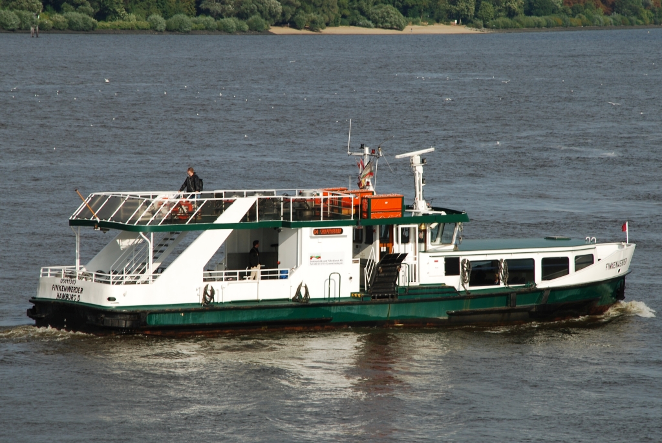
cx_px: 331
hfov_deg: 10.1
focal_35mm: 202
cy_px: 222
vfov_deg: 6.8
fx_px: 3727
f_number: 10
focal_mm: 135
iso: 110
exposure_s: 1/250
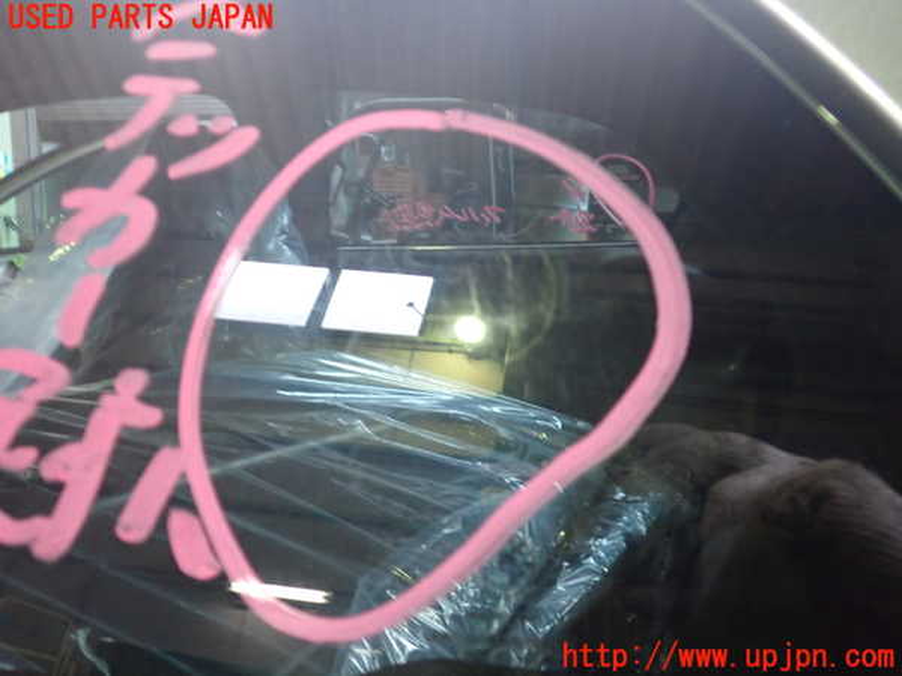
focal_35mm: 30
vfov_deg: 46.8
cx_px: 451
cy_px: 338
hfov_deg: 60.0
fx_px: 782
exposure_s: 1/30
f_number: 2.3
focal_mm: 5.4
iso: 800
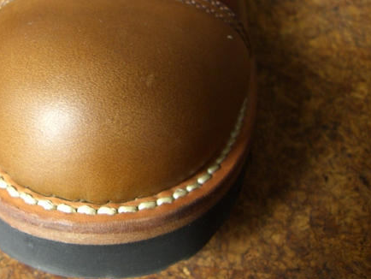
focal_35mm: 56
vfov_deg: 26.0
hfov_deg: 33.7
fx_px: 601
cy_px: 96
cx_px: 100
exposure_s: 1/15
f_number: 2.7
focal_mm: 6.2
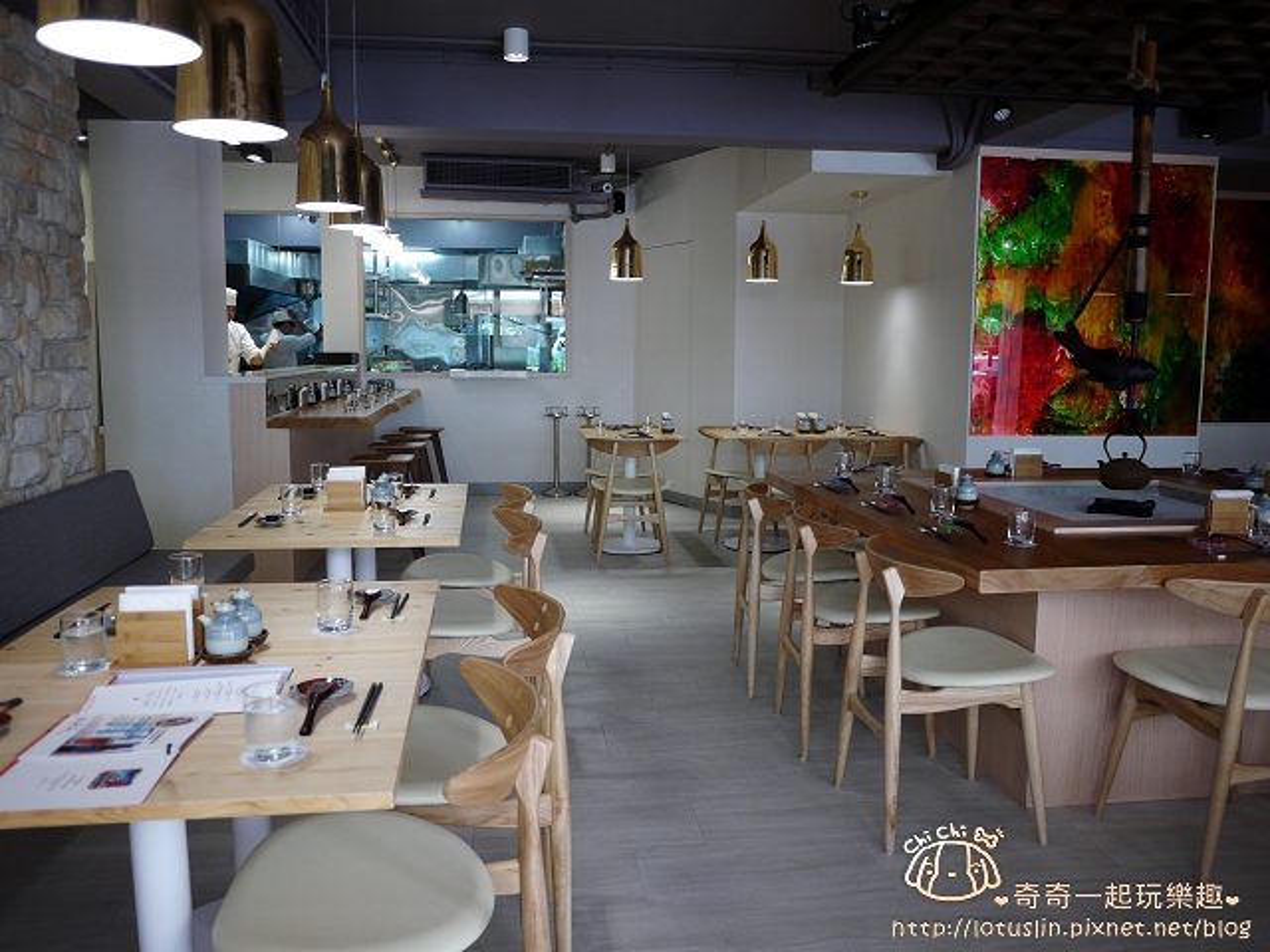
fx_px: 1027
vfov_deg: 49.7
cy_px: 476
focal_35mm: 28
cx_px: 635
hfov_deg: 63.4
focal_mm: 14
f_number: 2.5
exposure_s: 1/60
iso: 160
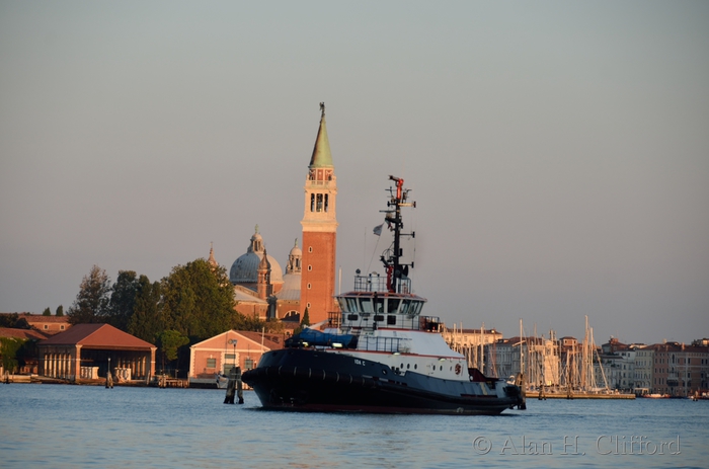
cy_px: 234
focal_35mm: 195
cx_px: 354
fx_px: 3831
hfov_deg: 10.6
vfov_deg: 7.0
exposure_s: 1/160
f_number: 5.6
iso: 100
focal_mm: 130
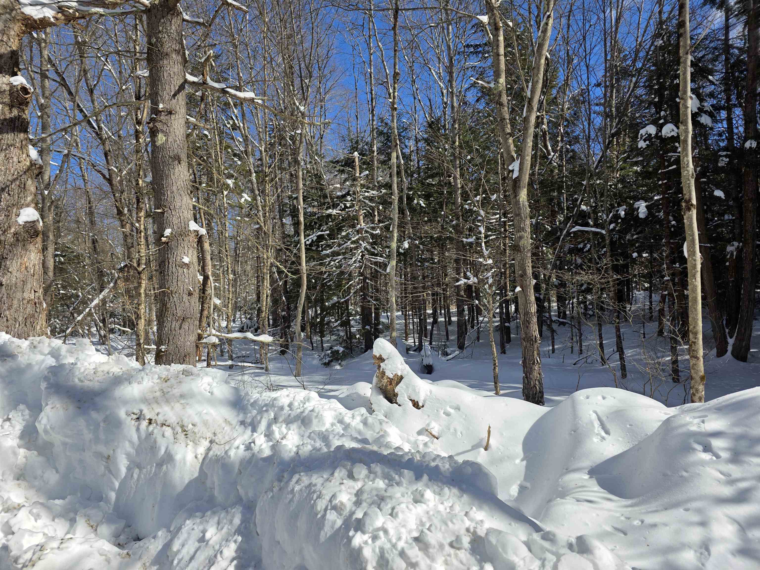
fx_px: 505
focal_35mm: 23
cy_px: 285
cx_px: 380
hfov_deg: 73.9
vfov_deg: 58.9
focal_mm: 6.3
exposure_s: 1/6574
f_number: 1.7
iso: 80
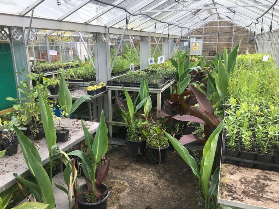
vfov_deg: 48.2
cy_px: 104
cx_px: 140
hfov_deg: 61.7
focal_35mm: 29
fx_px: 234
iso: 25
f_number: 2.2
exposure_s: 1/466
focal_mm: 4.15
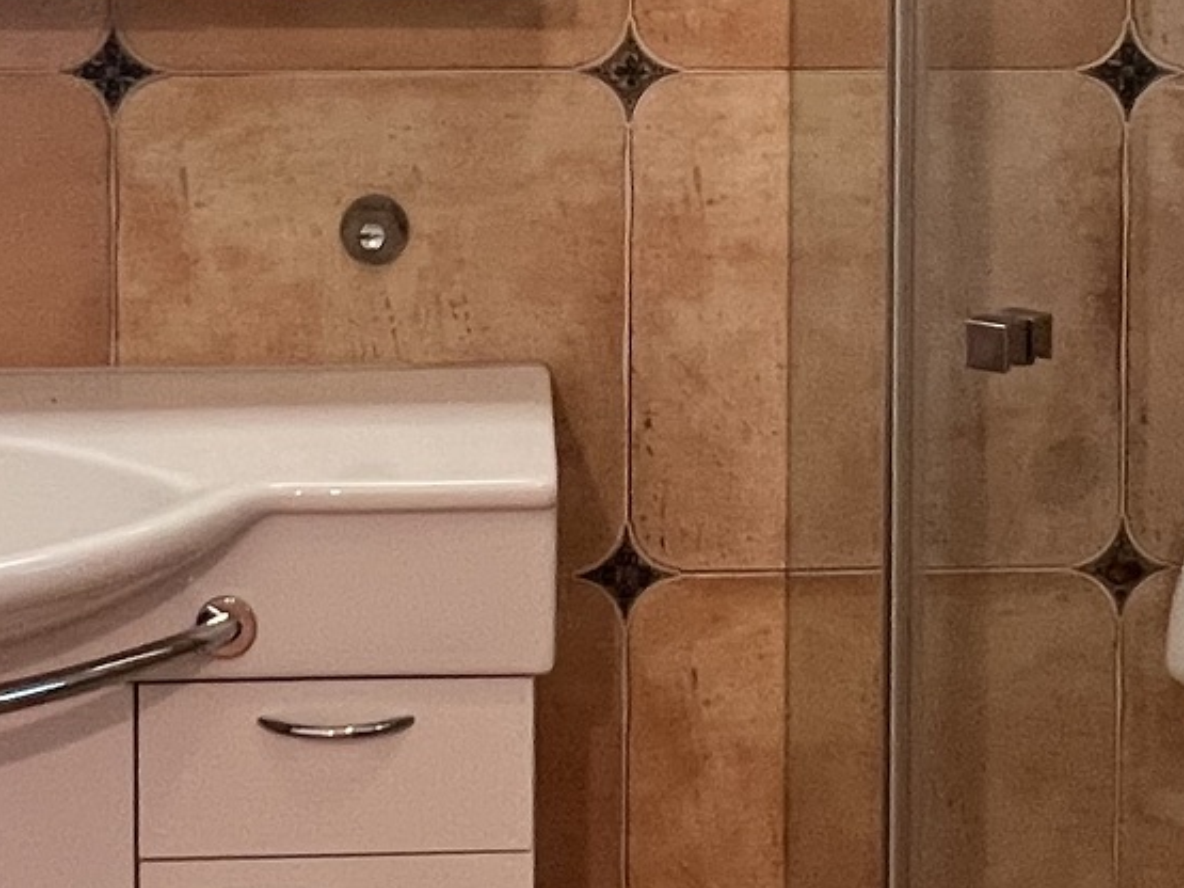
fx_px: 2052
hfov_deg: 32.1
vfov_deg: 23.1
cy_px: -62
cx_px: 670
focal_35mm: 60
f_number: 1.8
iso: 250
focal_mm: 1.57
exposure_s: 1/50
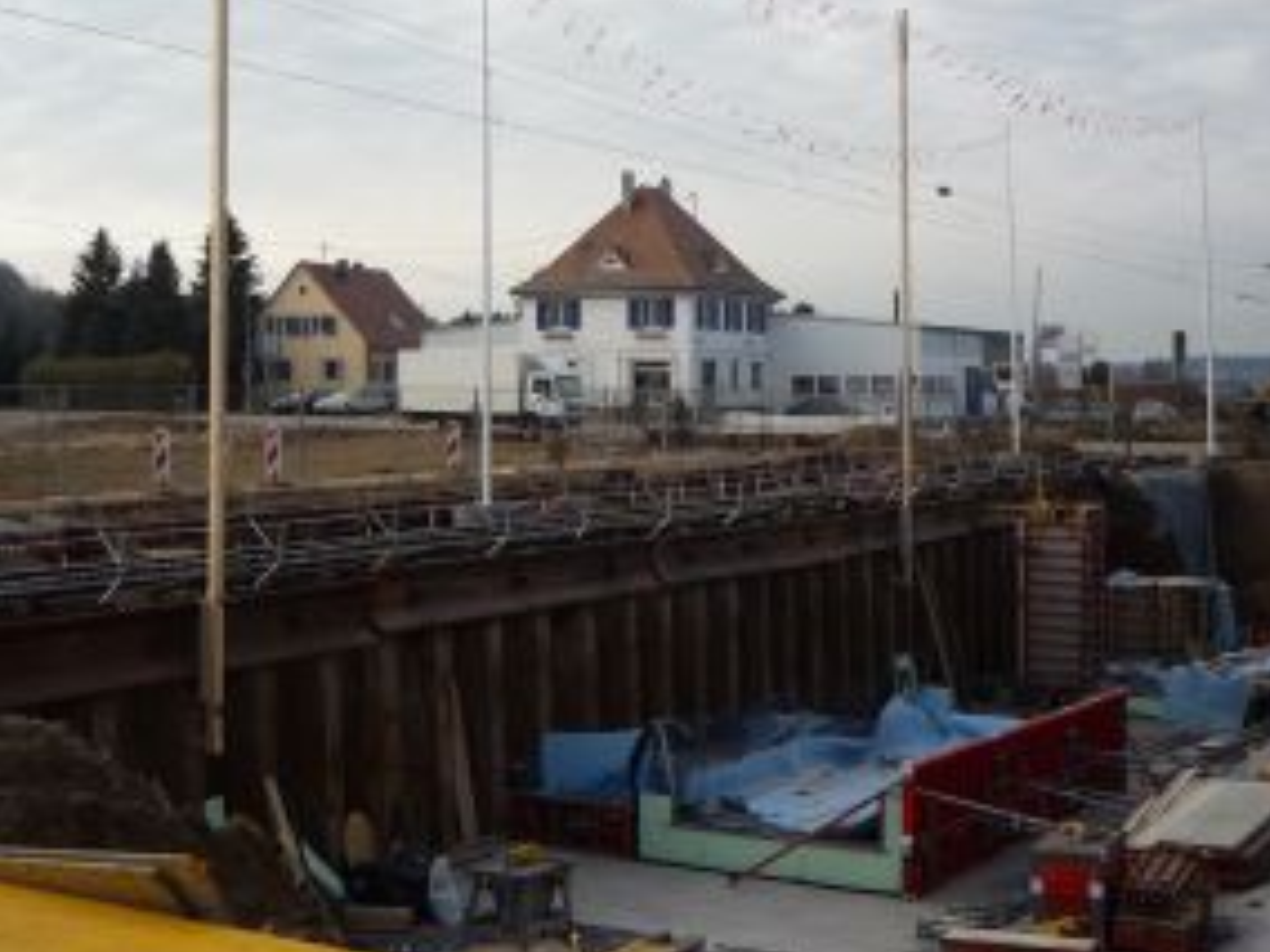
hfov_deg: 35.2
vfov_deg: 26.8
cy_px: 277
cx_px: 420
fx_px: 1981
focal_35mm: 54
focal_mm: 5.2
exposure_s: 1/400
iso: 100
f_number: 4
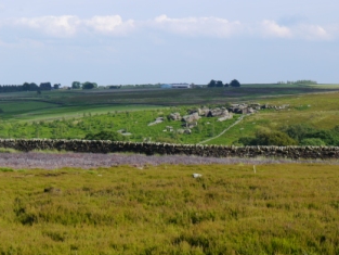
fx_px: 1136
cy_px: 124
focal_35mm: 116
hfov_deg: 17.0
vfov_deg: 12.8
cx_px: 196
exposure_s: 1/250
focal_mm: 42
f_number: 8
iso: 160
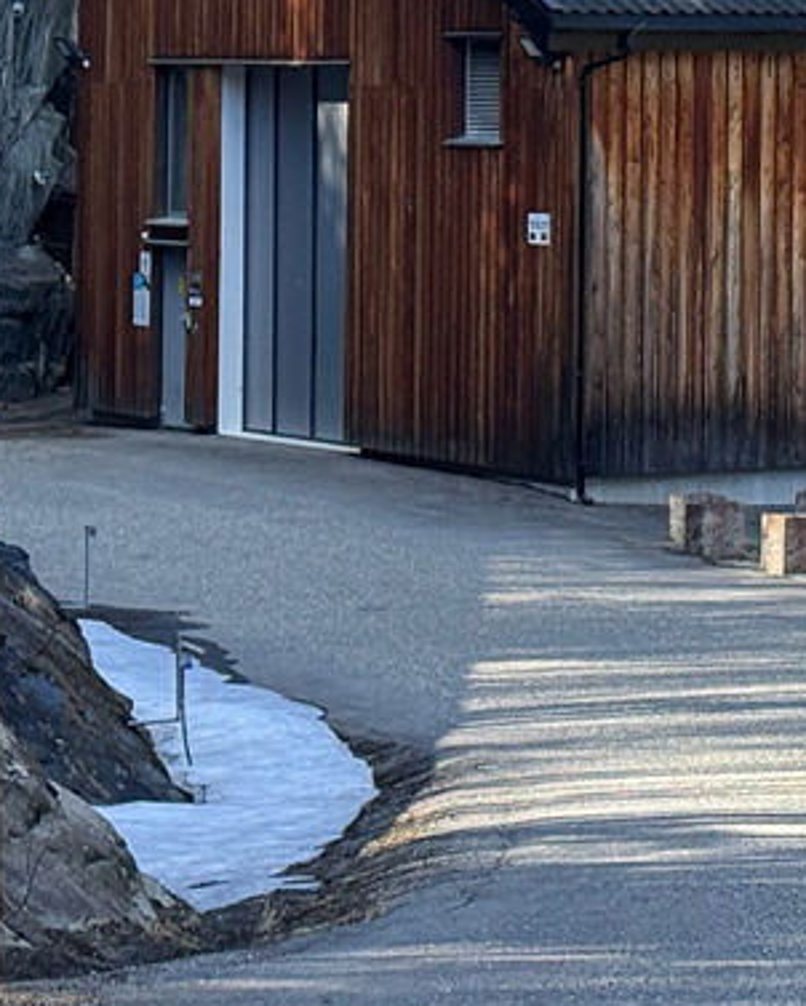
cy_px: -136
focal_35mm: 159
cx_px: 1033
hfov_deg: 9.6
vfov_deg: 11.9
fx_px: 4737
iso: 64
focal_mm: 6.76
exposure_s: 1/876
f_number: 1.78
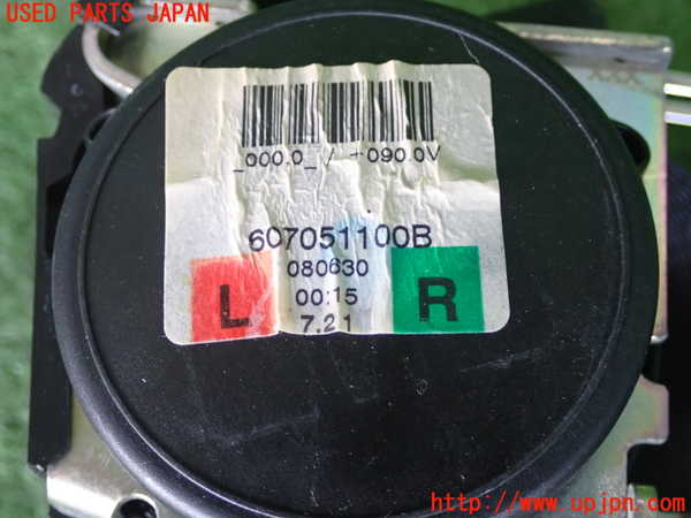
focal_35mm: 58
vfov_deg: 25.2
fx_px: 1158
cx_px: 346
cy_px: 259
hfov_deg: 33.2
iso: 1250
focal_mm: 10.35
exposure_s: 1/160
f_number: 3.5
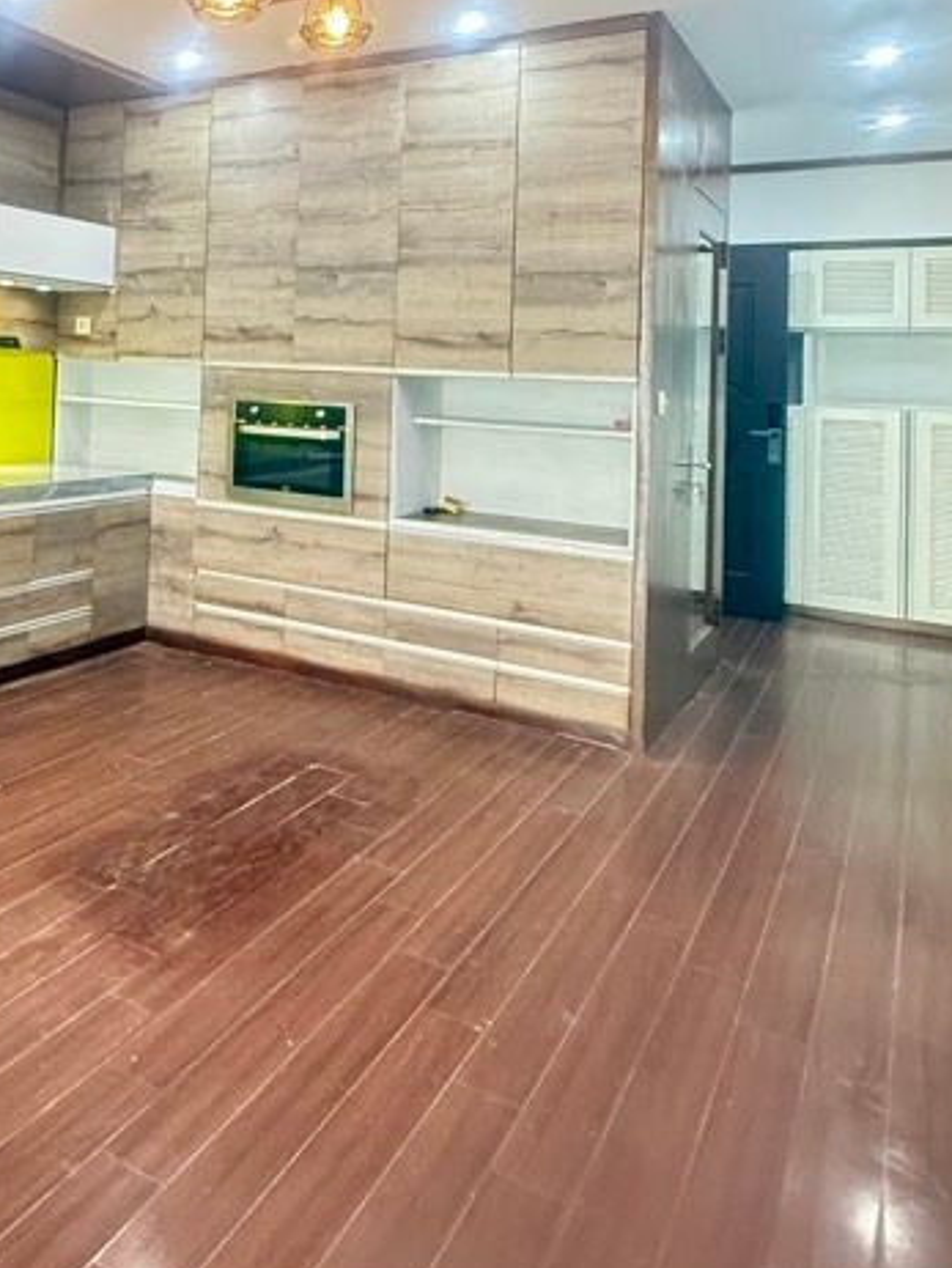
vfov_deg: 55.9
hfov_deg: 40.3
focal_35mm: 31
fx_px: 1136
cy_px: 340
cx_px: 14
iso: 500
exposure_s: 1/50
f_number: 2.2
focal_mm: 2.22
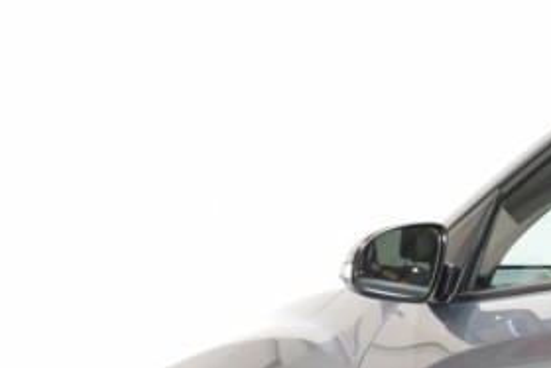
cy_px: 285
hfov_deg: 6.6
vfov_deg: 4.5
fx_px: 4670
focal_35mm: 305
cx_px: 1011
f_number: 10
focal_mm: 38
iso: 100
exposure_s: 1/2
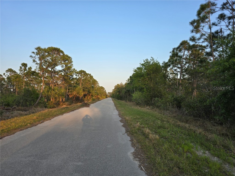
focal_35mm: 23
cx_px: 118
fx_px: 156
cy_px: 88
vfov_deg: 58.9
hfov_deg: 73.9
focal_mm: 6.3
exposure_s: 1/180
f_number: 1.7
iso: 12
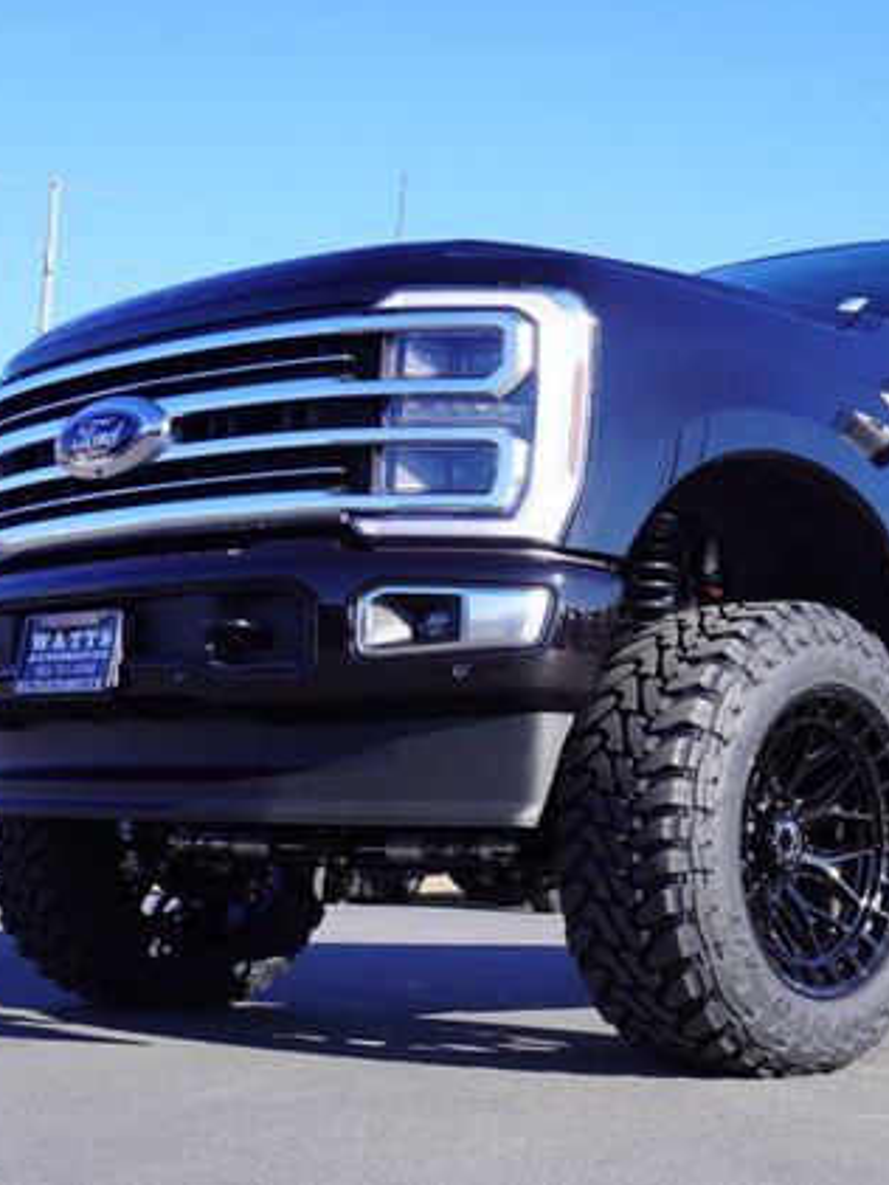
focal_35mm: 57
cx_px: 723
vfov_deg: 33.8
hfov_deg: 25.2
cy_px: 591
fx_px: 1951
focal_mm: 26
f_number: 8
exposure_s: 1/100
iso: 100
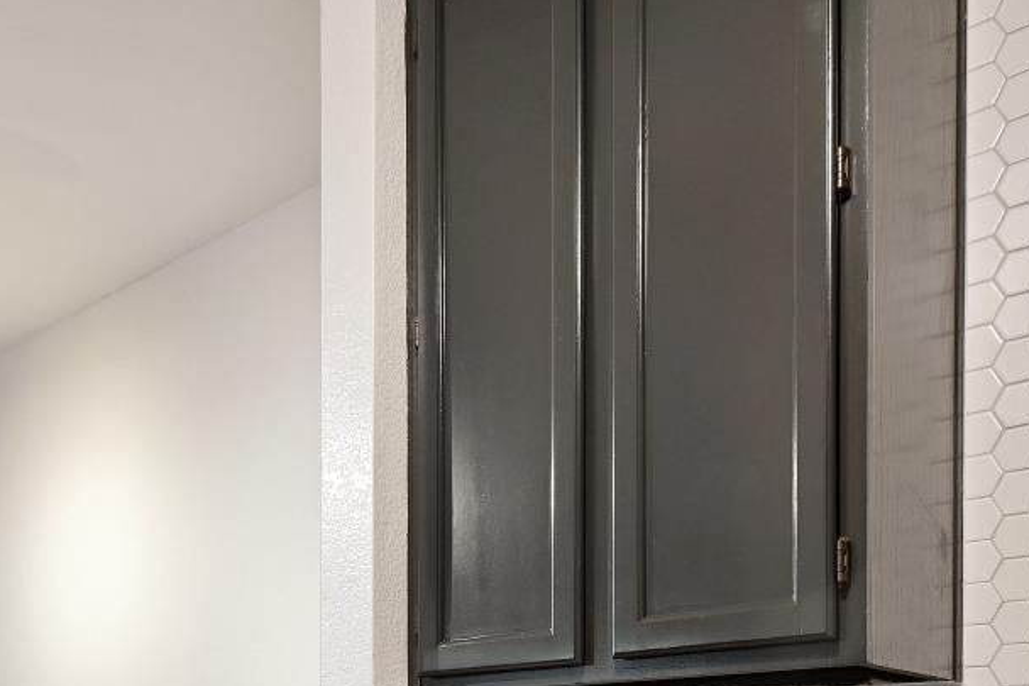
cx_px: 450
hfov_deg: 51.8
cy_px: 838
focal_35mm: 37
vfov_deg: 30.2
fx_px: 1057
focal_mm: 10
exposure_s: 1.3
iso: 200
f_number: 8
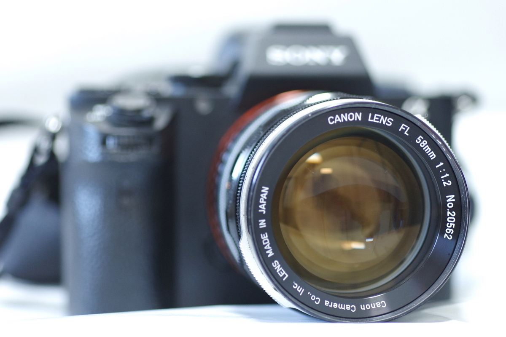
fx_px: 1476
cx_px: 253
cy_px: 168
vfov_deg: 13.0
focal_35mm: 105
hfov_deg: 19.5
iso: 800
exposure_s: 1/20
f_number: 2.8
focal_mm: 70
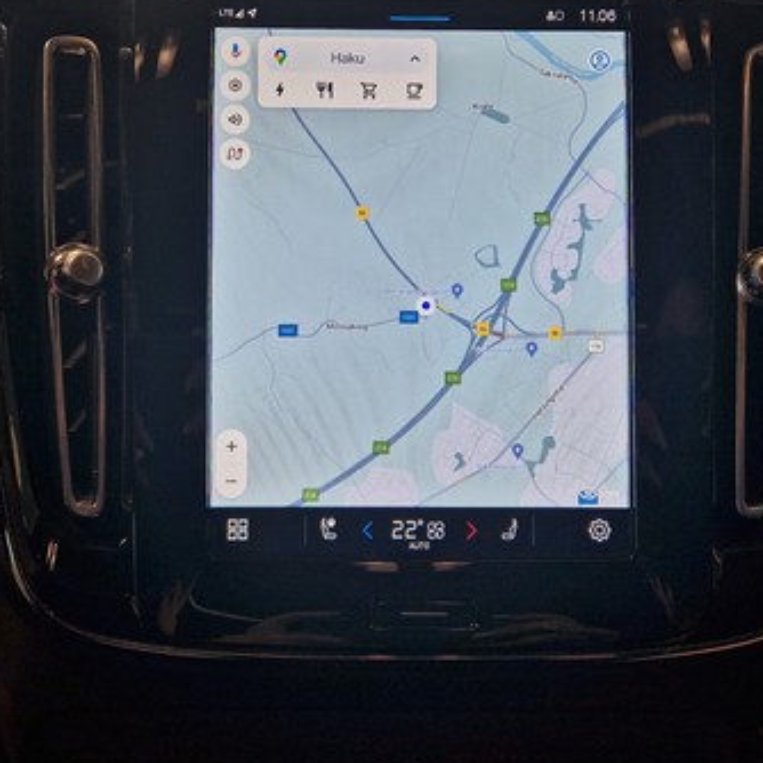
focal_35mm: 39
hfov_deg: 42.8
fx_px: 973
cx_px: 354
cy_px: 299
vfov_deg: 42.6
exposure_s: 1/180
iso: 50
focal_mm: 5.4
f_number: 1.8
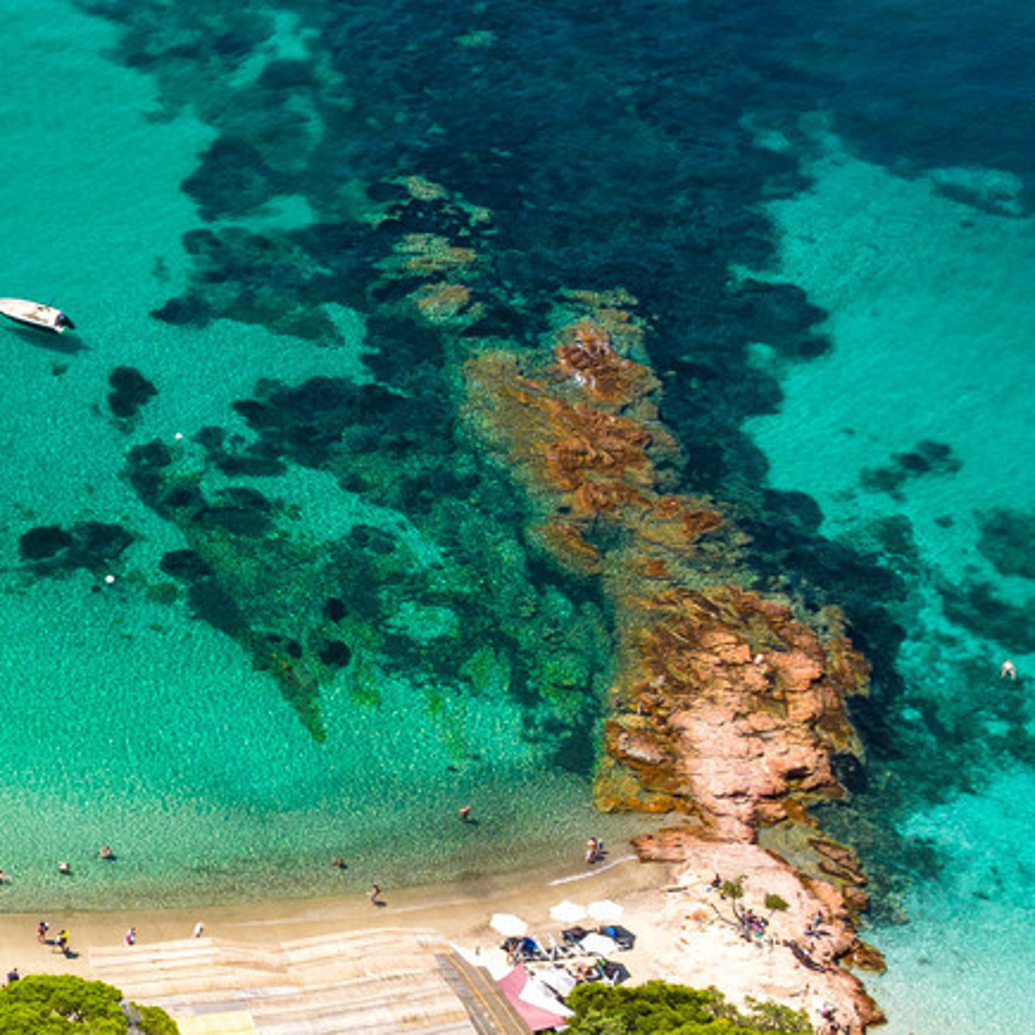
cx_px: -557
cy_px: 602
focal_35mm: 78
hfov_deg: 19.2
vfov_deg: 22.2
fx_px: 2639
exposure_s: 1/500
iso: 100
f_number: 6.3
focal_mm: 12.3
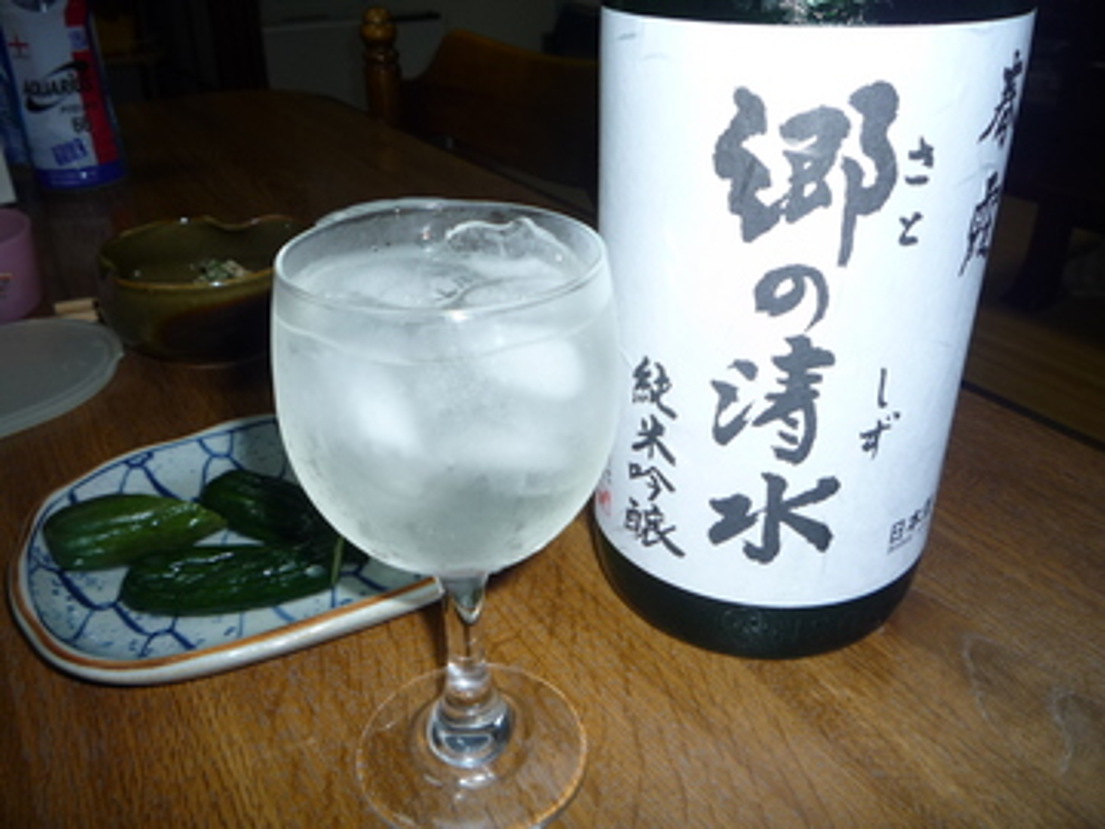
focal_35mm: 30
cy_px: 414
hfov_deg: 60.0
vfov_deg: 46.8
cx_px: 552
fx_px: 958
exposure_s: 1/30
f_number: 4
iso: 100
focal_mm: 5.2
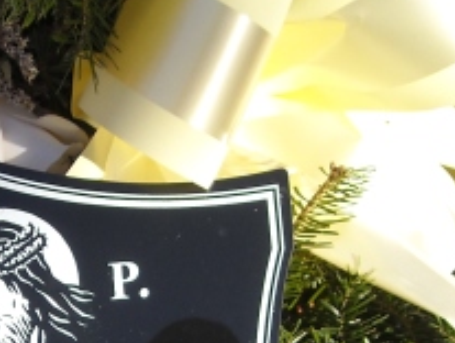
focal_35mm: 108
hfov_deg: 17.9
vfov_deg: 13.4
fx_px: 1422
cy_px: 389
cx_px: 42
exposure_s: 1/154
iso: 64
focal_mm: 5.7
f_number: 5.6
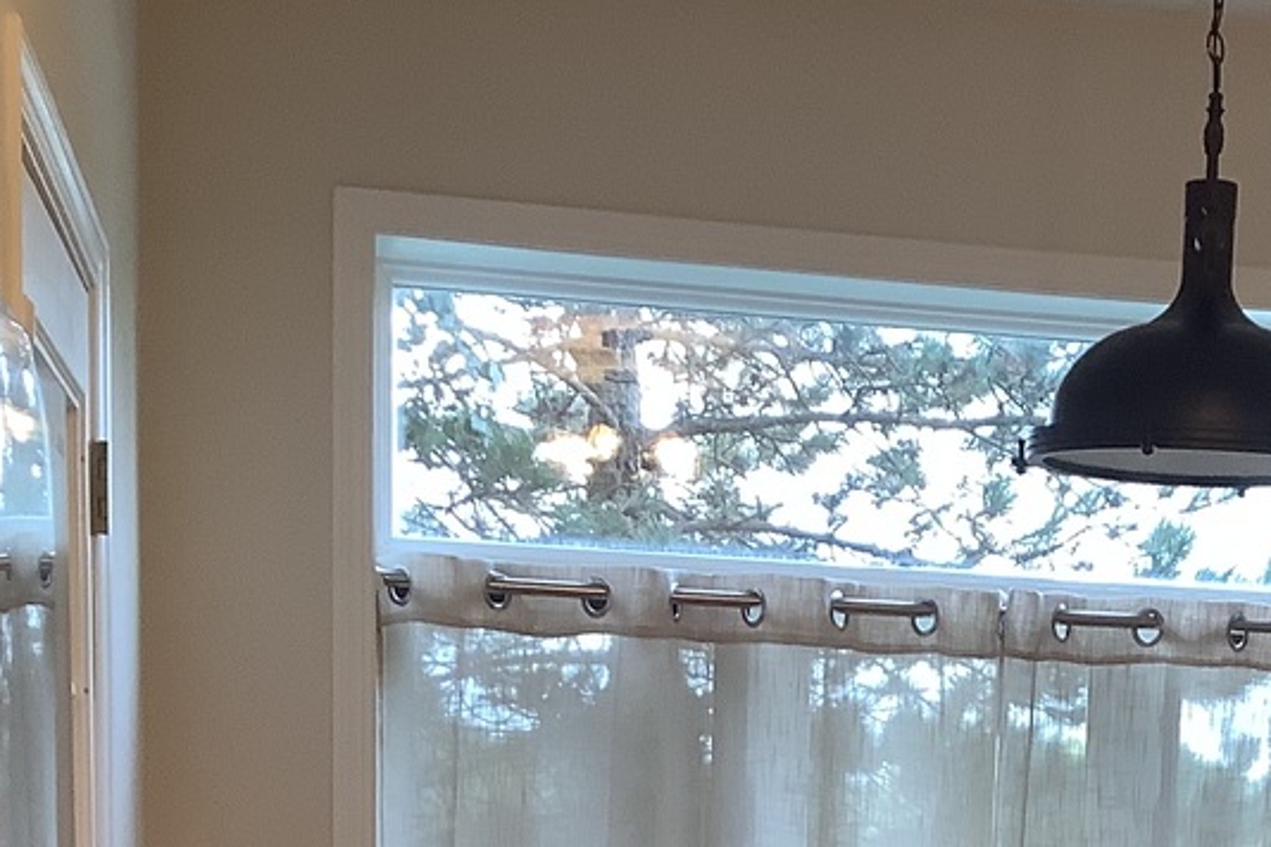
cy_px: 1237
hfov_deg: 23.0
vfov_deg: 14.7
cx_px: 1031
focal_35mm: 87
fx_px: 3071
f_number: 2.4
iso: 100
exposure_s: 1/120
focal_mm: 3.3
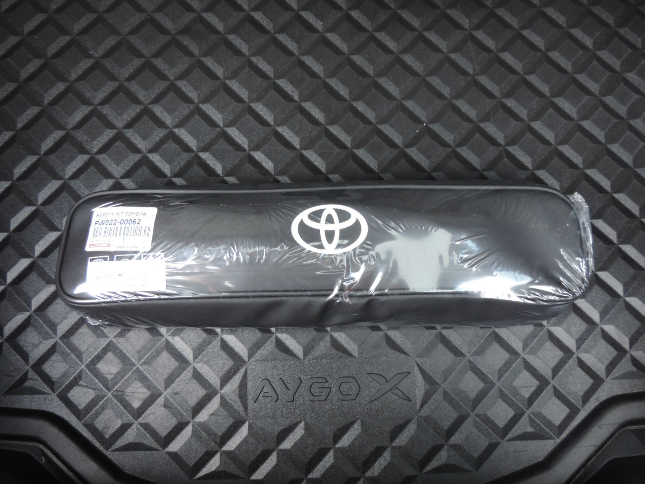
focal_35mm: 33
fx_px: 615
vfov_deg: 42.9
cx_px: 322
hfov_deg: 55.4
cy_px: 242
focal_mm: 5.8
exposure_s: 1/60
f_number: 3.2
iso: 560
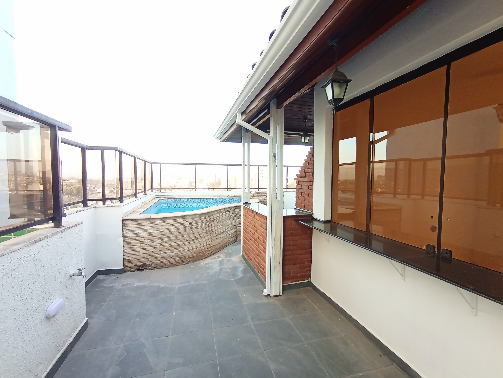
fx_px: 232
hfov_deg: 94.5
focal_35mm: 16
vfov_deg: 78.1
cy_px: 189
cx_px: 252
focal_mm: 1.65
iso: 88
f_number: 2.2
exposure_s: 1/120
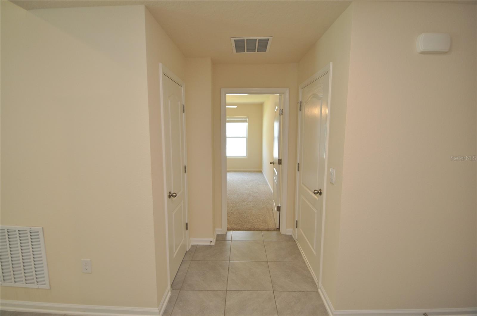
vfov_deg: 77.2
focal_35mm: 15
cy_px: 158
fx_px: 198
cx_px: 238
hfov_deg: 100.5
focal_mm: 10
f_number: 4
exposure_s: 1/60
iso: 400
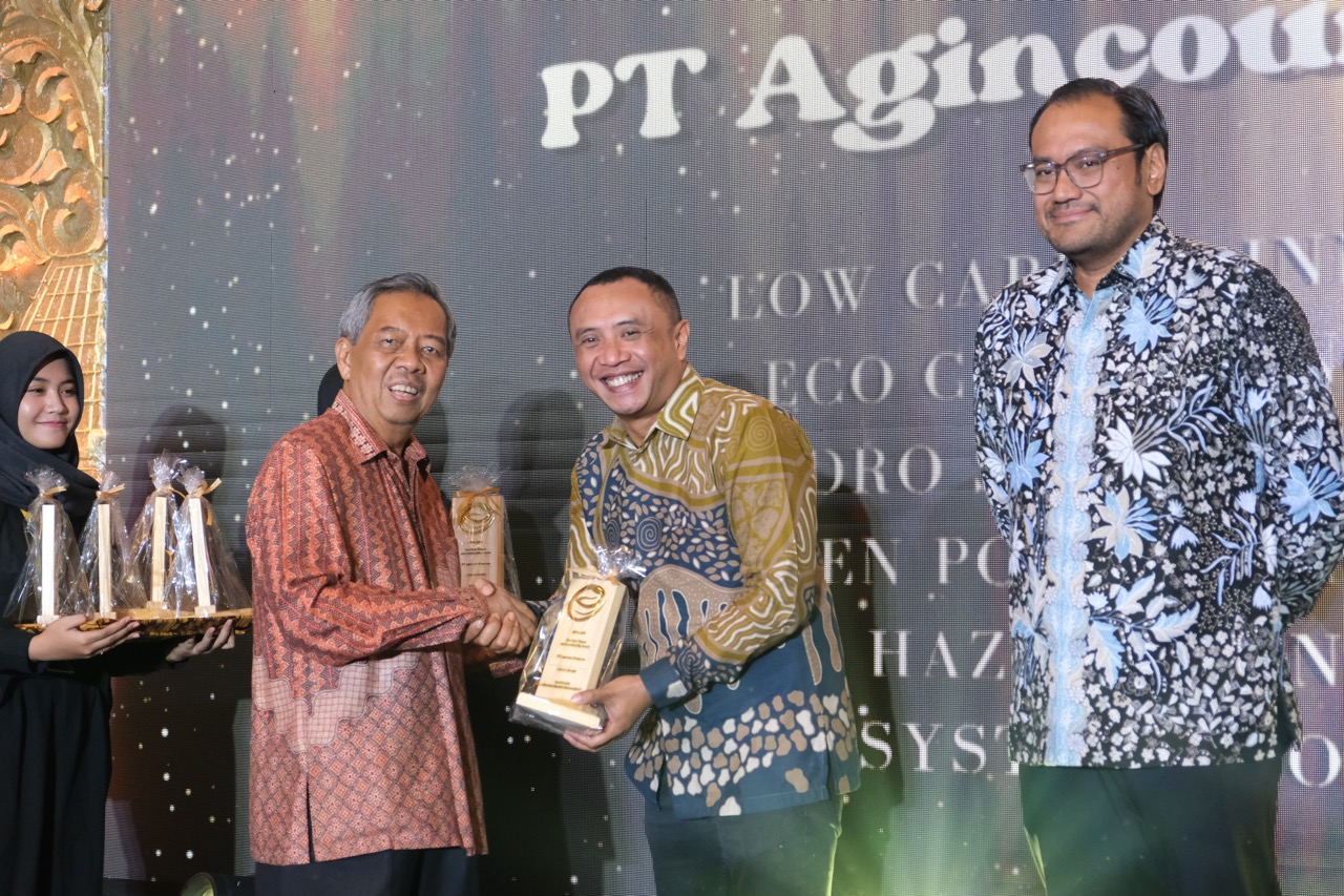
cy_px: 448
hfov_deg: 30.1
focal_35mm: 67
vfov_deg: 20.3
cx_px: 672
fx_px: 2501
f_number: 4
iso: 3200
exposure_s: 1/180
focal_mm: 44.4
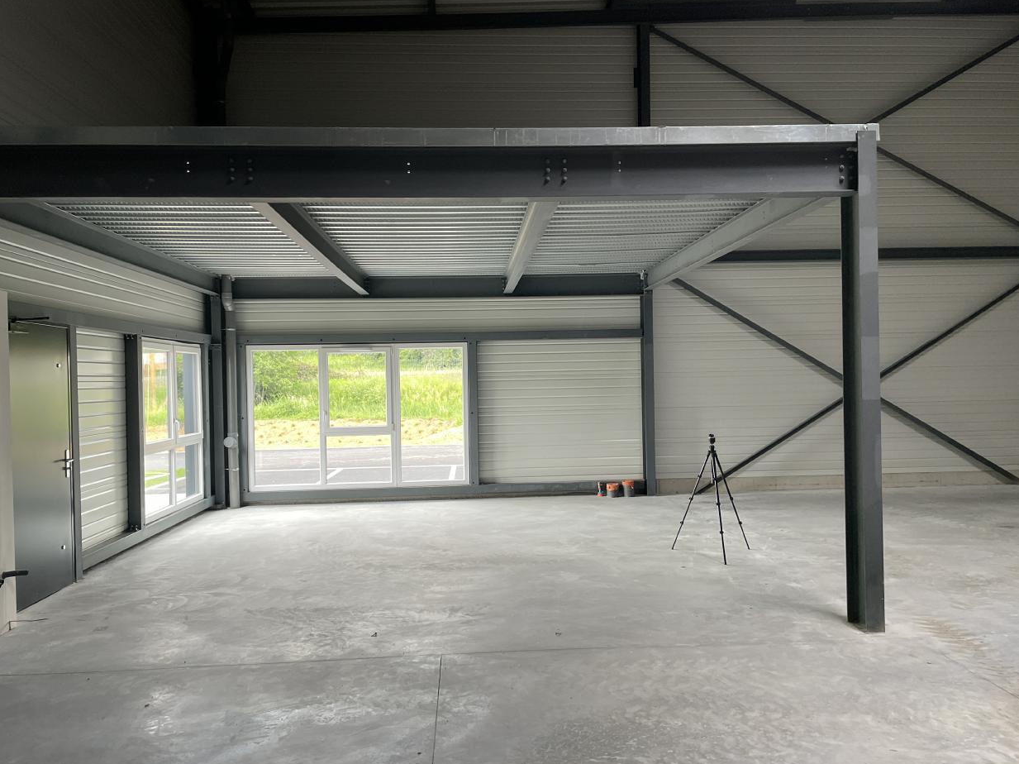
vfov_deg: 51.3
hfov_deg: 65.3
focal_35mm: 27
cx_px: 515
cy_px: 392
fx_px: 795
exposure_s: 1/121
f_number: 1.6
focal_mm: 4.2
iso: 80
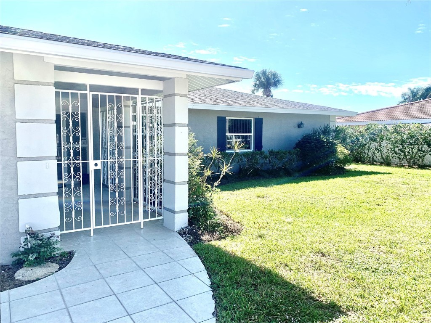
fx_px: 324
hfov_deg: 67.3
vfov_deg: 53.1
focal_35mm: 26
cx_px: 216
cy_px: 162
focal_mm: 4.25
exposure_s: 1/1992
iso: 25
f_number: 1.8
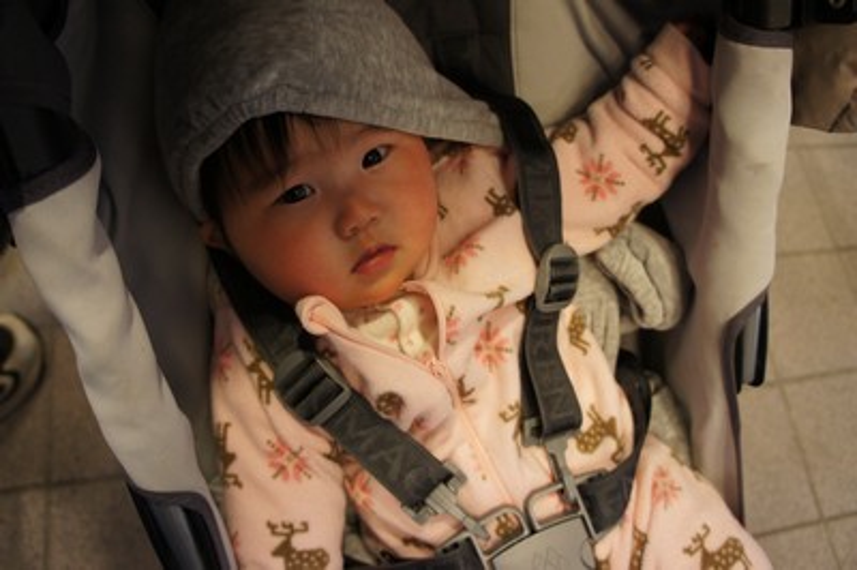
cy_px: 285
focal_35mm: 27
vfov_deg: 47.9
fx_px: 642
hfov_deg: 67.4
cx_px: 428
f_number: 3.5
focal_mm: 18
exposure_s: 1/30
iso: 640
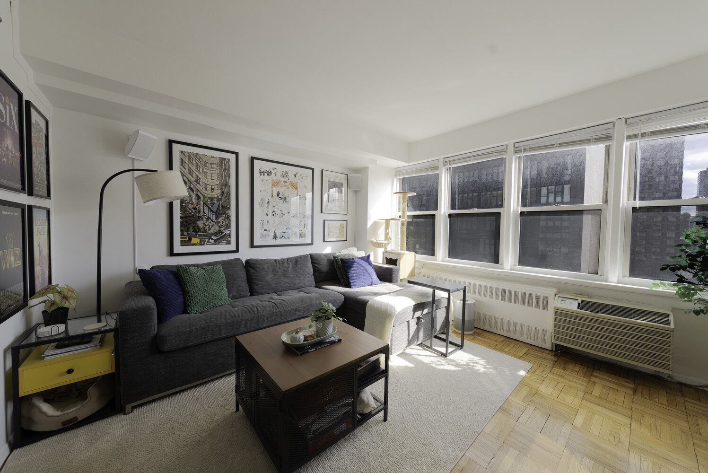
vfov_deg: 90.1
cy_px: 236
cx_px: 354
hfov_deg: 112.6
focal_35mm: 12
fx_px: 236
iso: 100
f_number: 7.1
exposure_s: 1/2
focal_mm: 12
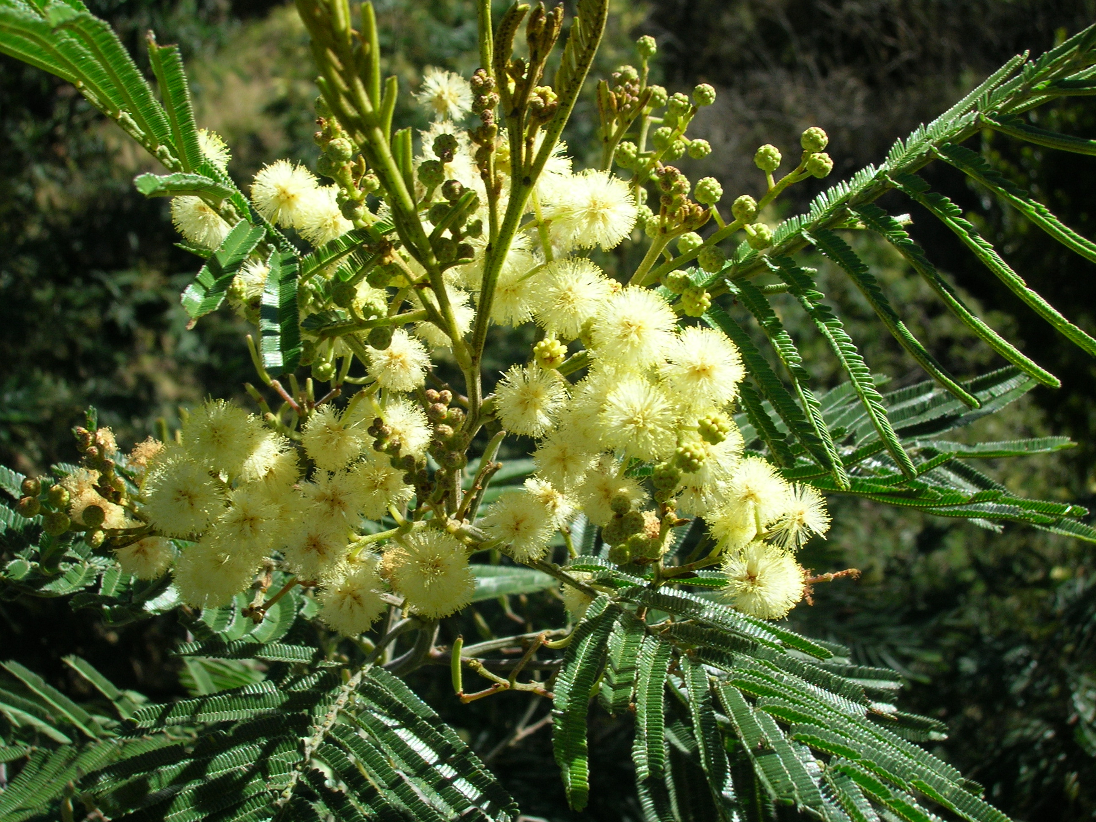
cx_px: 548
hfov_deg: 41.2
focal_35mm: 46
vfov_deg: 31.5
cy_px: 411
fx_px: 1456
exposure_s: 1/217
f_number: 5.4
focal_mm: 7.7
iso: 50
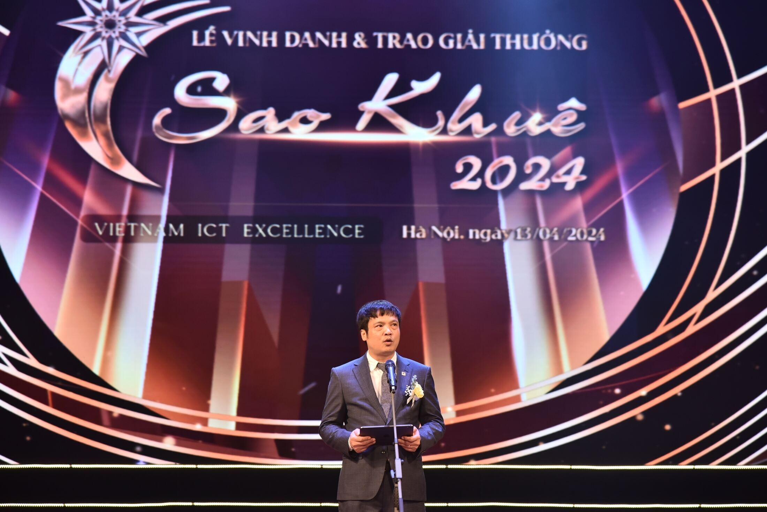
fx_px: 2558
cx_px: 384
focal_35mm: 120
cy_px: 256
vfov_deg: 11.4
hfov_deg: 17.1
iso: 1000
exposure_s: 1/200
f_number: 5
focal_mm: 120
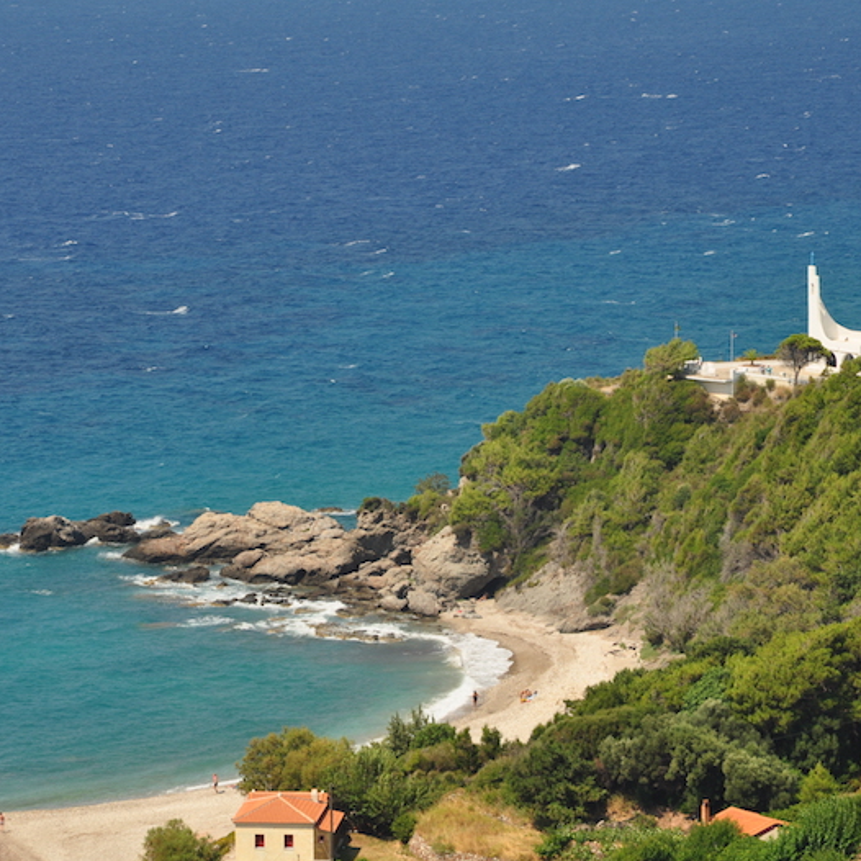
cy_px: 431
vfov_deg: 10.6
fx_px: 4633
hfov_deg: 10.6
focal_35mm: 165
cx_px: 337
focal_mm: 85
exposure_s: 1/320
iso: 200
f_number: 11
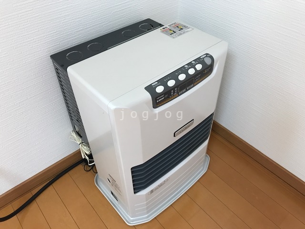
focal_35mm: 28
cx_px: 152
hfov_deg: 63.4
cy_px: 114
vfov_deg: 49.7
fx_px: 247
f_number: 1.8
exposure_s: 1/33
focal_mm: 3.99
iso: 32
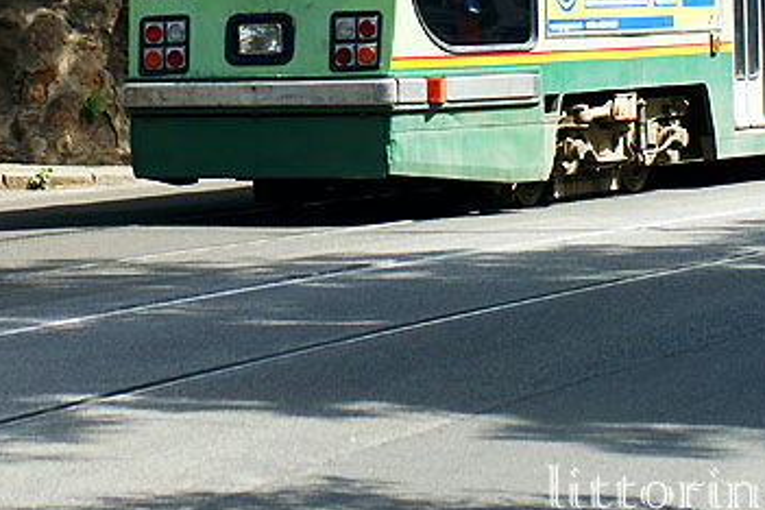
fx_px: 5109
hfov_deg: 8.6
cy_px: -190
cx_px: 272
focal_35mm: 240
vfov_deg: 5.7
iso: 200
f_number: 4.5
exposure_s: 1/500
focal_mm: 55
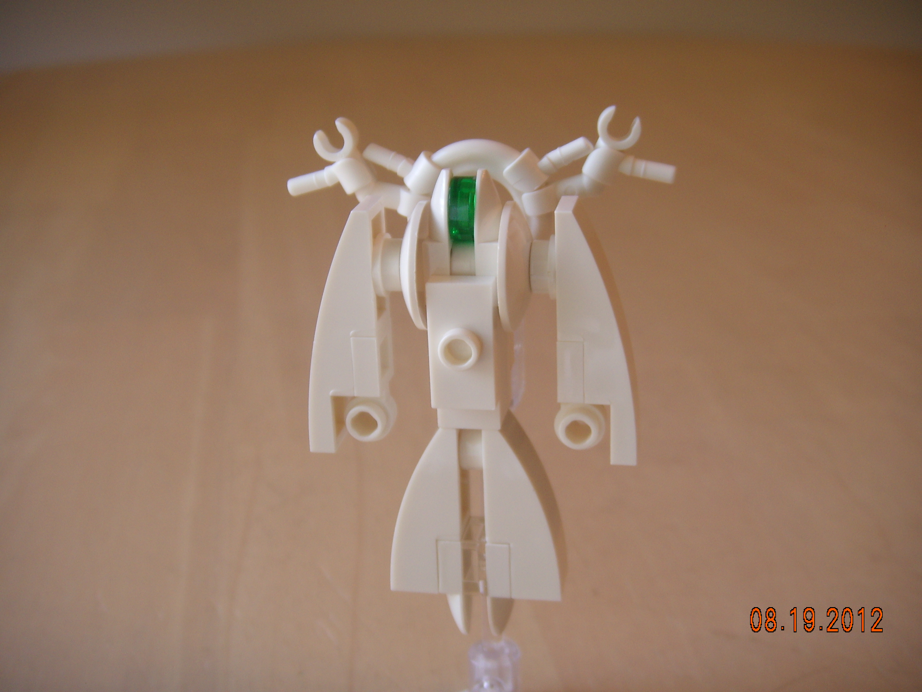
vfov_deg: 30.3
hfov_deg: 39.7
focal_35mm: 48
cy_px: 346
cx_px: 461
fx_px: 1278
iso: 64
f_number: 3.7
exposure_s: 1/35.5
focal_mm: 8
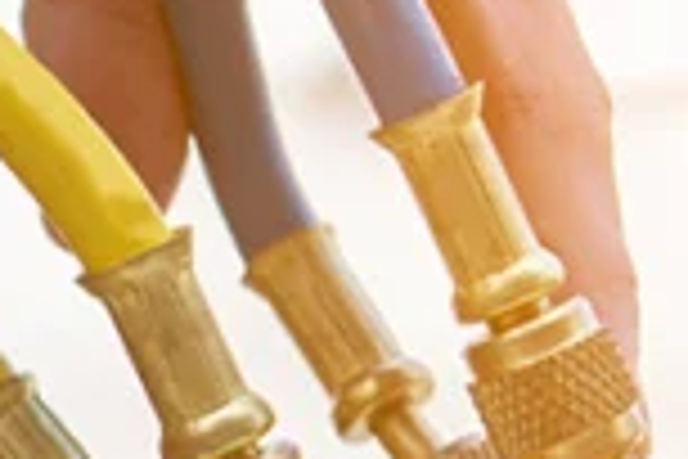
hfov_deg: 5.8
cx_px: -486
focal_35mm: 349
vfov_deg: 3.9
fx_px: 6669
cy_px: 554
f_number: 4.5
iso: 200
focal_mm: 52
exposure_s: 1/250
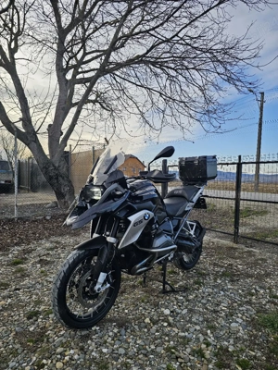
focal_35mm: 23
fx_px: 246
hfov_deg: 58.9
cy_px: 185
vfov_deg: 73.9
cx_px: 139
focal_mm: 6.3
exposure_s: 1/323
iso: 10
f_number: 1.7
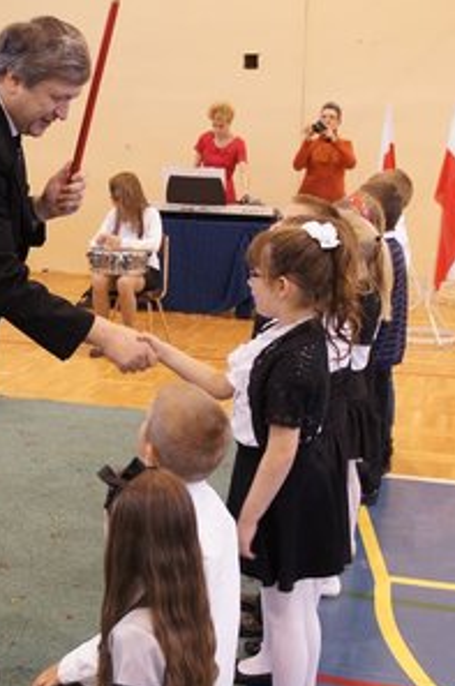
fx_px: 1160
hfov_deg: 21.9
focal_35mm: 61
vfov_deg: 32.9
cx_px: 100
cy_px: 368
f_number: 4.5
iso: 800
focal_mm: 22
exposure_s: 1/40
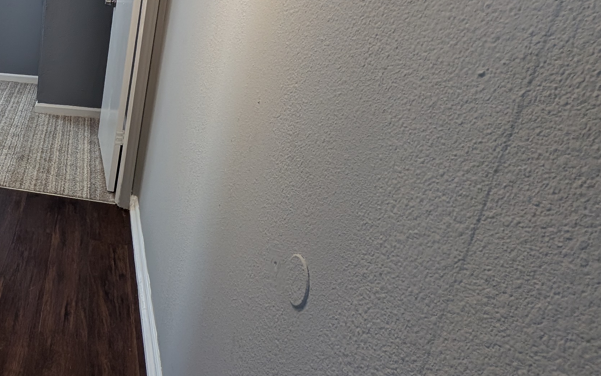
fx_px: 508
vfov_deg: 40.0
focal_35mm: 31
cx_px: -71
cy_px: 116
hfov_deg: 45.0
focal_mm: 2.23
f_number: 1.95
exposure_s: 1/30
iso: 41
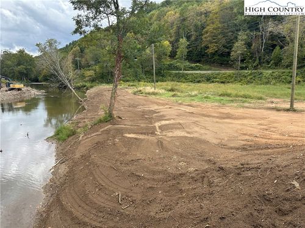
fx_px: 211
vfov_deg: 56.8
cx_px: 152
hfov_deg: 71.6
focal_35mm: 24
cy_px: 114
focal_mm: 6.86
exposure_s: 1/918
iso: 80
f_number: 1.78
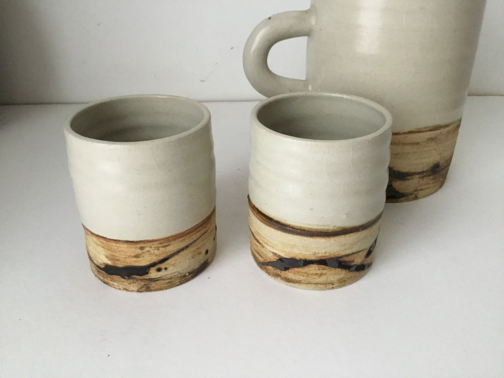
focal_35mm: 31
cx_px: 252
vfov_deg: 45.4
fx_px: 451
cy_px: 189
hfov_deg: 58.4
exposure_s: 1/25
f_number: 2.4
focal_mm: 3.3
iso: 250
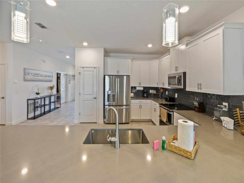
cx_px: 122
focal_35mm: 14
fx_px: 99
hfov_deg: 102.1
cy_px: 92
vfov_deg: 85.7
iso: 1600
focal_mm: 7
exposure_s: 1/60
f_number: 4
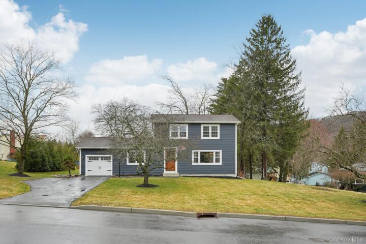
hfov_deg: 62.8
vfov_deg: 44.3
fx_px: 300
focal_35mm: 30
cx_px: 183
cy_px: 122
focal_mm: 29.5
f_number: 9
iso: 100
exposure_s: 1/80
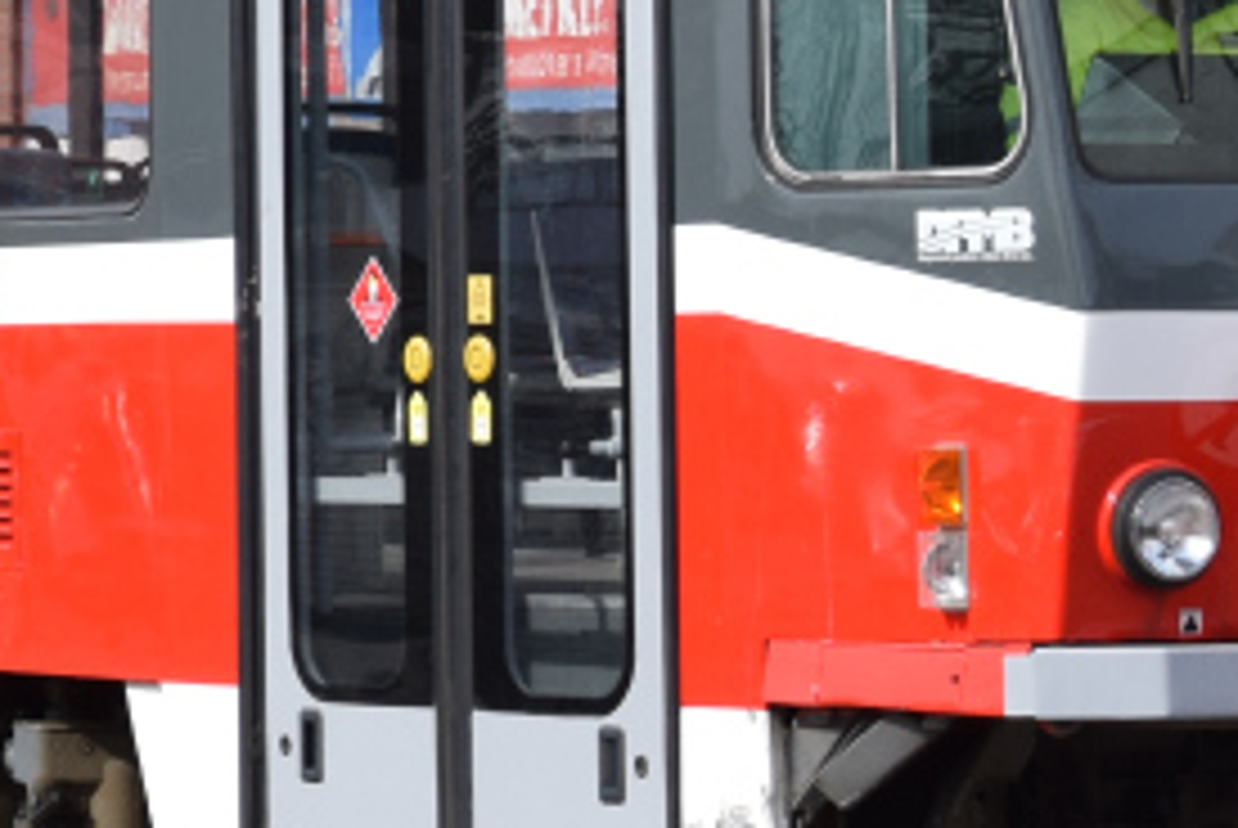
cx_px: -234
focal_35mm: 269
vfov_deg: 5.1
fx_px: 9260
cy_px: -335
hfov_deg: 7.6
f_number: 6.3
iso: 200
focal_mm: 38
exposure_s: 1/640
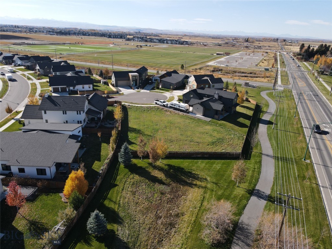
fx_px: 230
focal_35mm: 24
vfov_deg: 56.8
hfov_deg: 71.6
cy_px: 124
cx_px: 166
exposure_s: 1/500
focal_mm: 4.5
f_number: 2.8
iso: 100
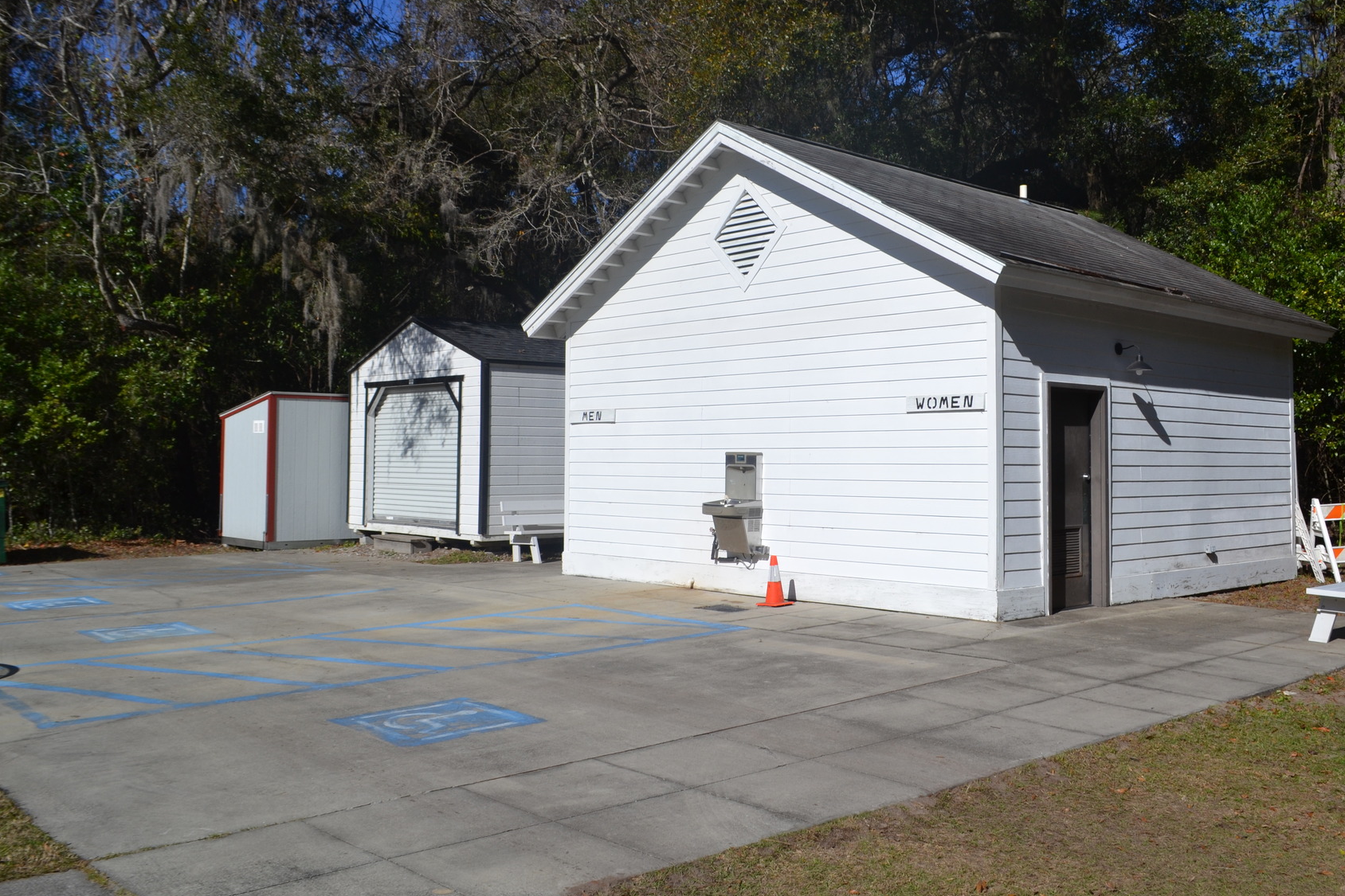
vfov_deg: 41.0
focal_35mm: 32
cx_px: 745
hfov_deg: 58.6
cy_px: 379
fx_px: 1195
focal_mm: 18
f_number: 9
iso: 100
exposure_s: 1/320
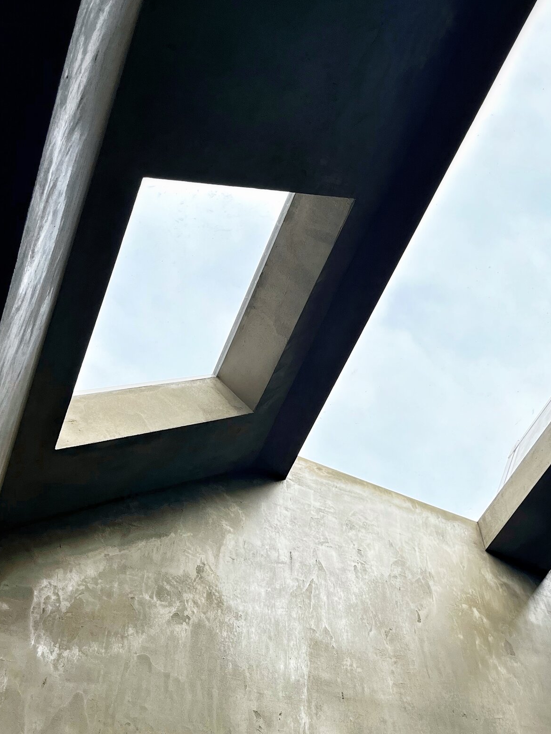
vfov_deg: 45.7
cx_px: 337
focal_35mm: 40
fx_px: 849
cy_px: 516
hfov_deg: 35.8
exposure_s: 1/1355
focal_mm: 5.1
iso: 50
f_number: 1.6
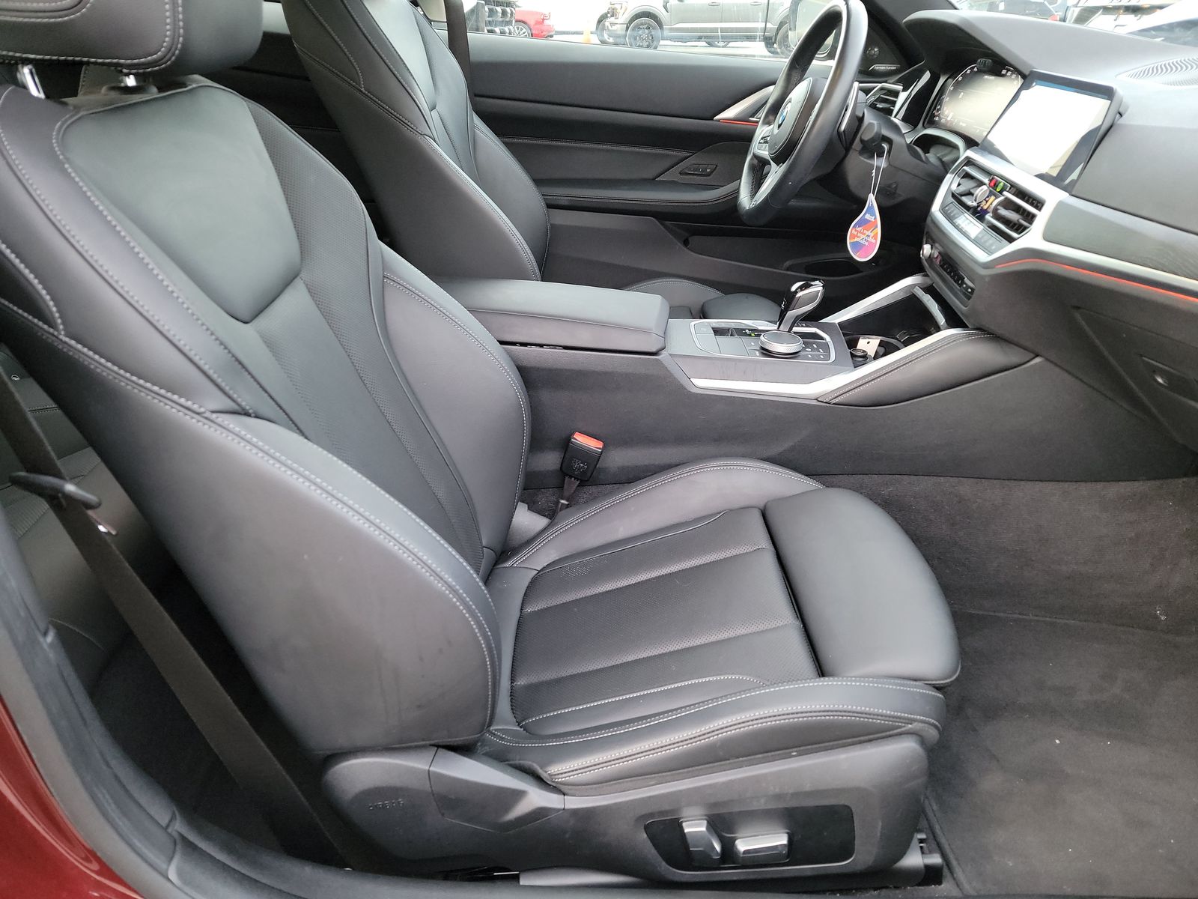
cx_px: 599
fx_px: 831
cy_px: 450
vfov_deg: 56.8
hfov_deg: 71.6
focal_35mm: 24
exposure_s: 1/59
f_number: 1.8
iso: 640
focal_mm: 6.7
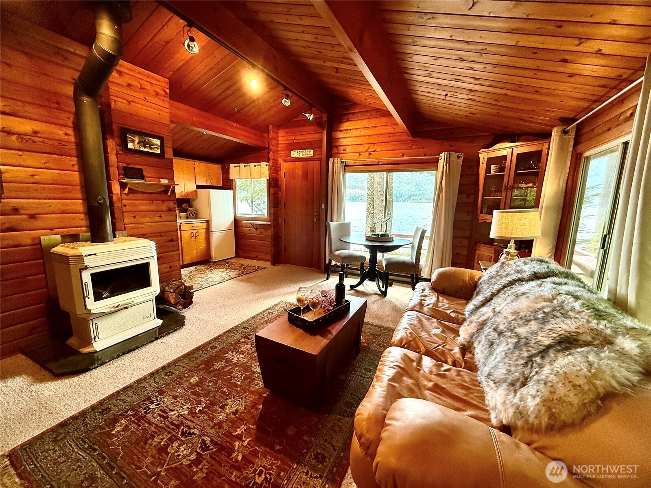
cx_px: 326
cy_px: 244
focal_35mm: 14
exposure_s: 1/120
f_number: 2.2
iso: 400
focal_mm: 2.22
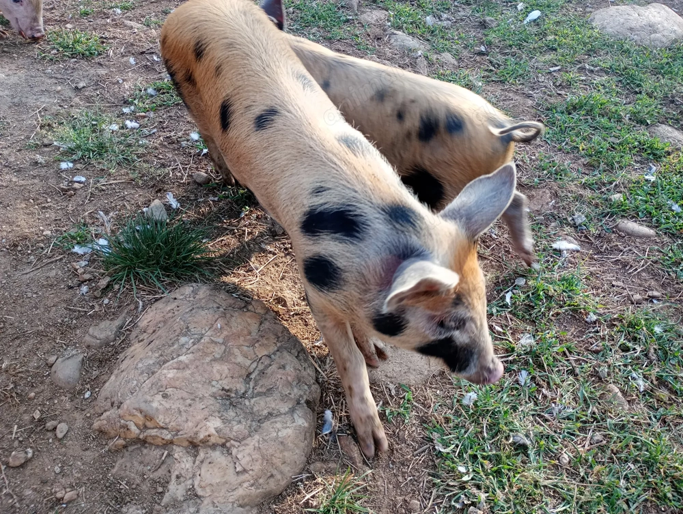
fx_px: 553
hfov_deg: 63.4
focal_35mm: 28
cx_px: 342
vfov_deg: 49.9
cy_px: 257
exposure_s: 1/123
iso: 105
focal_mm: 4.27
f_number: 1.8
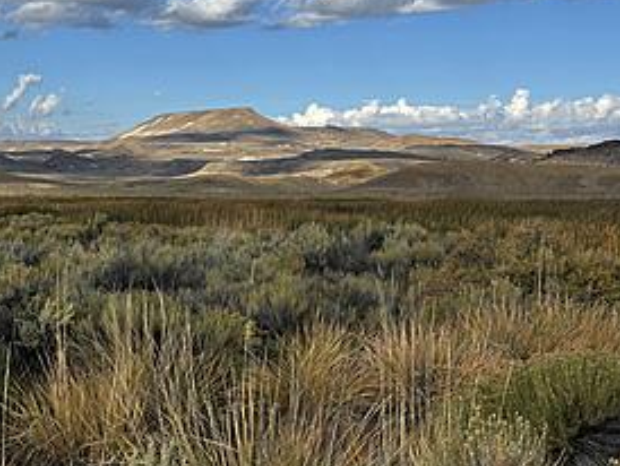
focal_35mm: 70
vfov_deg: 21.0
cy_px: 199
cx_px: 224
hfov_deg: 27.6
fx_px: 1255
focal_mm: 6.86
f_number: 1.78
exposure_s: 1/3597
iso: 64
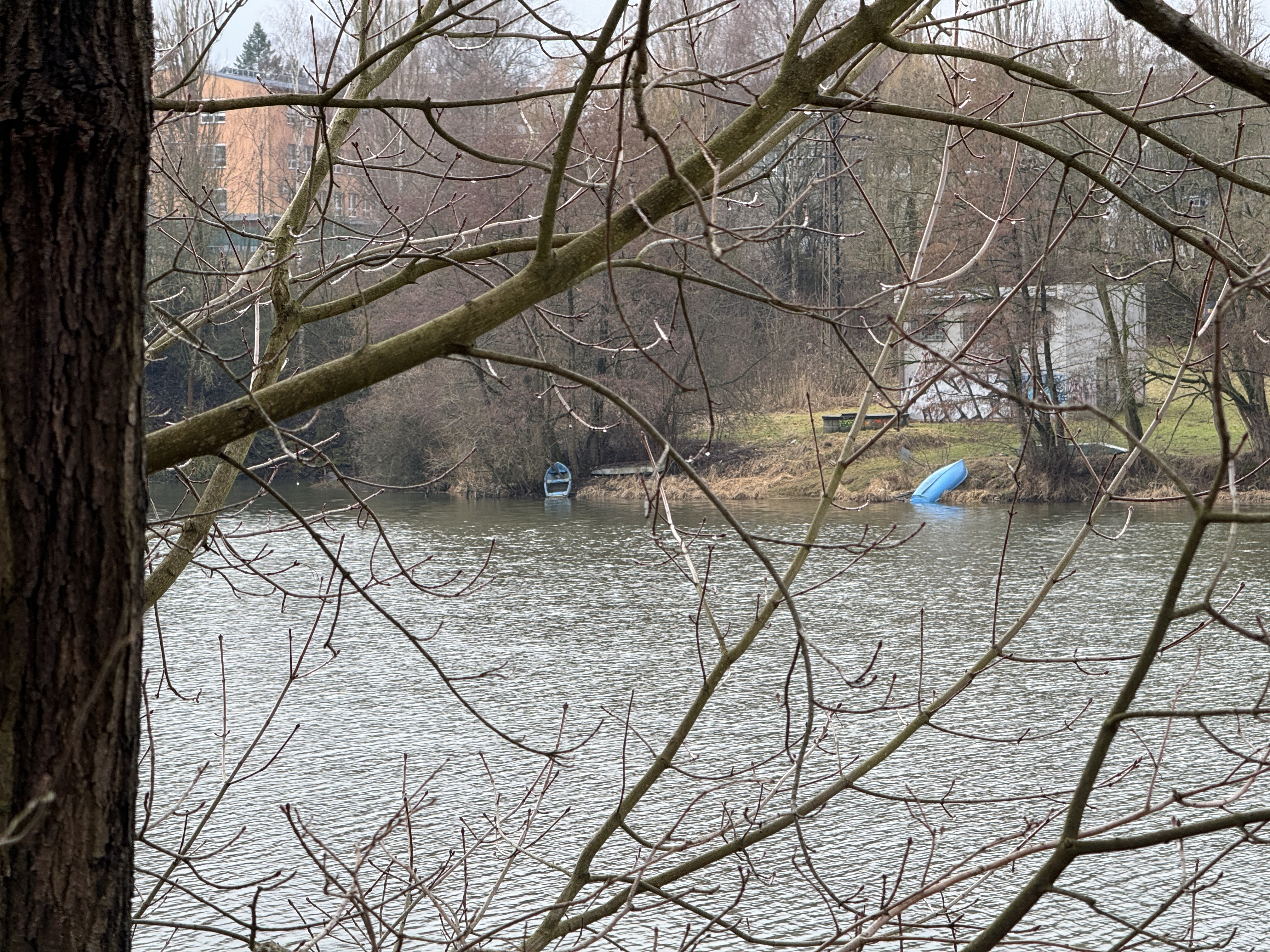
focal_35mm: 120
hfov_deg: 16.4
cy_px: 476
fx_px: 4403
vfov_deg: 12.3
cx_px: 635
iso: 50
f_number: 2.8
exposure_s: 1/266
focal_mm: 15.66
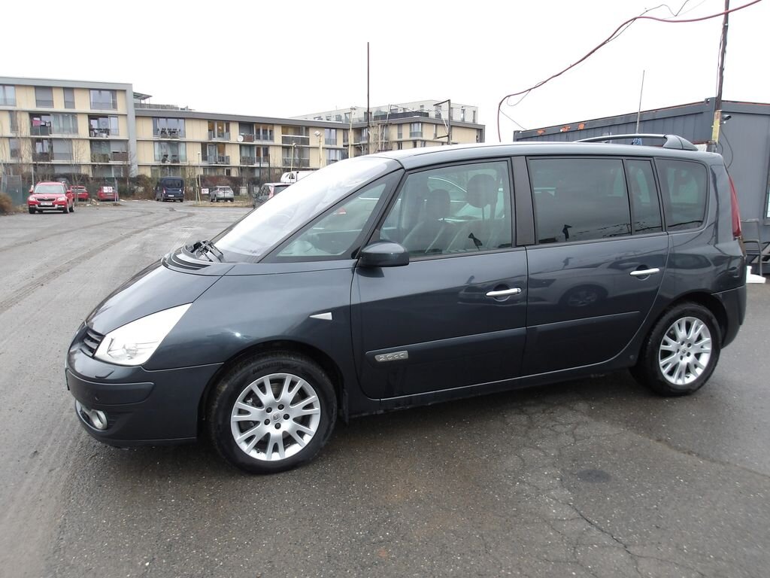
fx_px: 601
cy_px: 289
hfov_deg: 65.3
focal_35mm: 27
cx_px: 385
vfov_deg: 51.4
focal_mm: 4.9
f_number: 3
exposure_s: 1/112
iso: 100
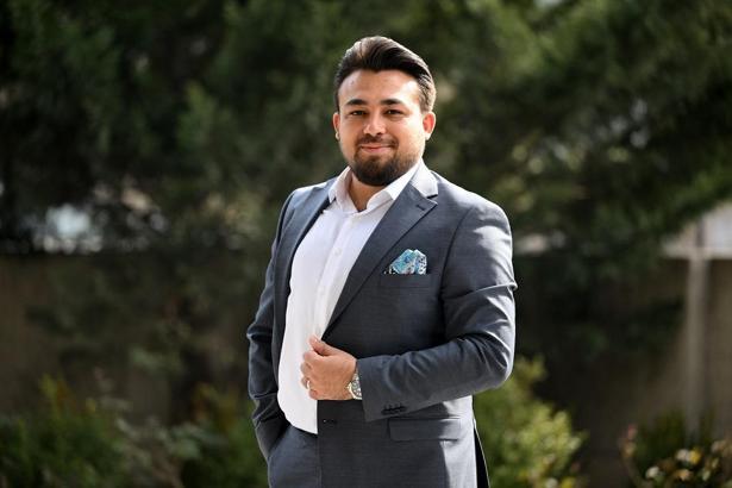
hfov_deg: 13.7
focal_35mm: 150
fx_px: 3050
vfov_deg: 9.1
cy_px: 244
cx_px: 366
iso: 800
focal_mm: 150
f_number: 2.8
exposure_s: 1/2000
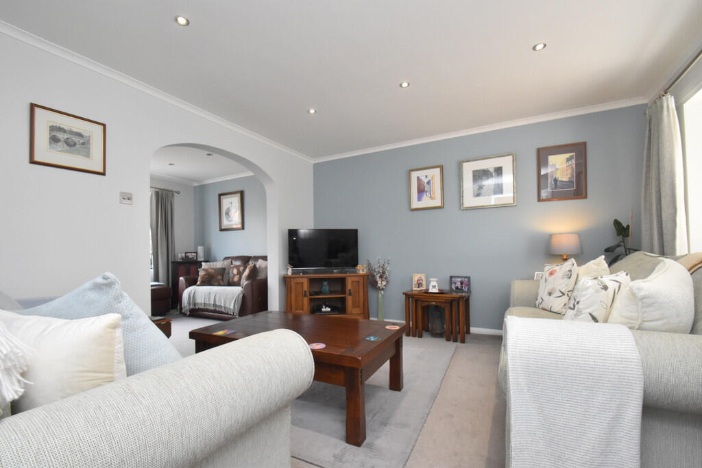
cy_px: 234
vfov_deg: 77.3
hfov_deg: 100.4
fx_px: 293
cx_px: 351
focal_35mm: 15
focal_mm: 10
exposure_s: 1/60
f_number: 10
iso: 1600
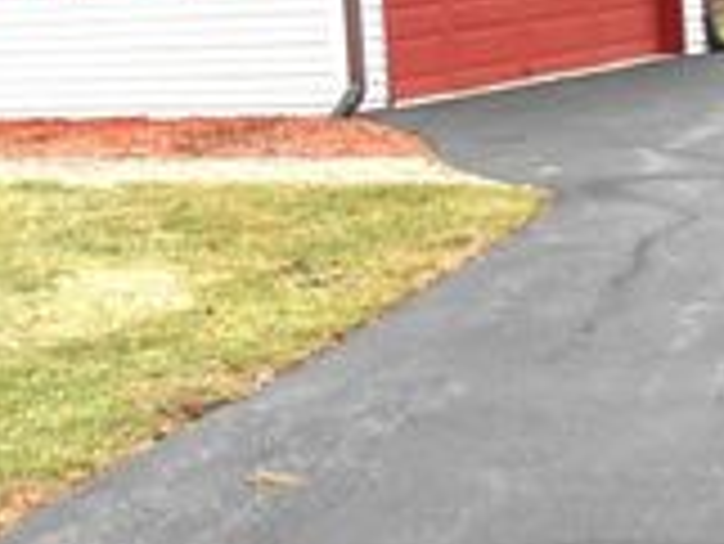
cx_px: -328
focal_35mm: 118
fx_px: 2470
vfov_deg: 12.4
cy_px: -52
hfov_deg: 15.5
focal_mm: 6.8
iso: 80
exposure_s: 1/60
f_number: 4.2
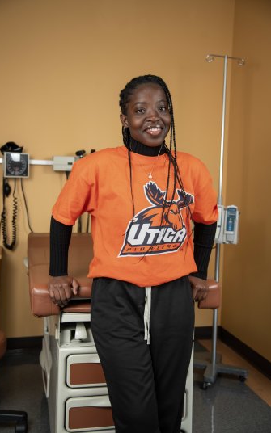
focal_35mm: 39
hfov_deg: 32.8
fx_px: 461
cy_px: 216
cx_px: 129
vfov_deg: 50.4
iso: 800
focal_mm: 38
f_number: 4
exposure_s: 1/100
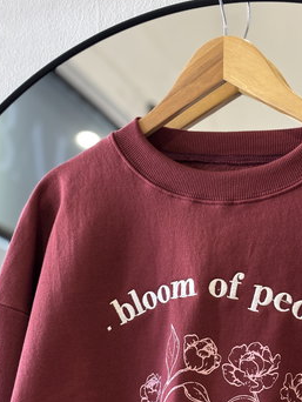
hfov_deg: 18.2
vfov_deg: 23.9
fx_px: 941
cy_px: 296
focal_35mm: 81
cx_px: 182
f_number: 1.6
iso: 125
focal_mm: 5.96
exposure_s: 1/50
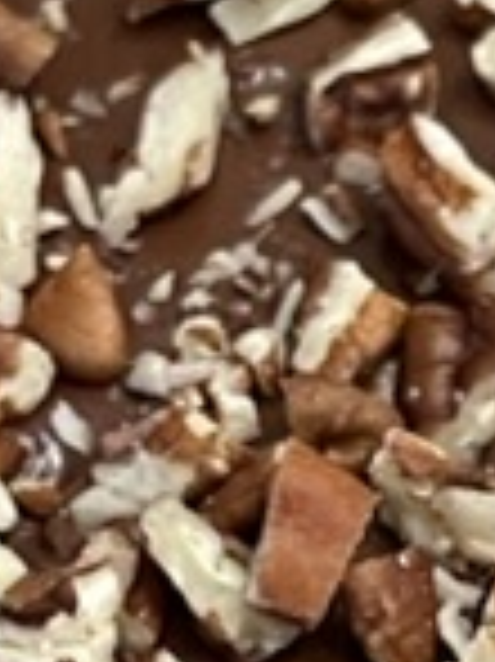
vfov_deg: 11.2
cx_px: 508
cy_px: 797
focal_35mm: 174
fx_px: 3322
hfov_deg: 8.5
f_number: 1.6
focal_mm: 5.1
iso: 320
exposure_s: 1/60
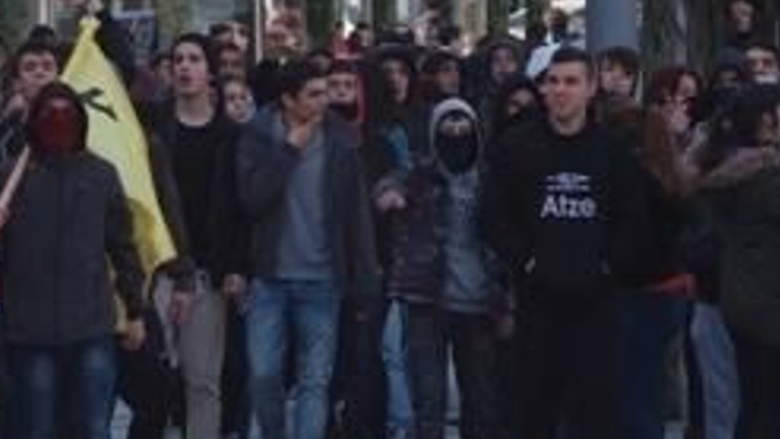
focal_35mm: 816
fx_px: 16883
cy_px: 140
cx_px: 308
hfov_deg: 2.6
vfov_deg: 1.5
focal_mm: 200
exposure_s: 1/200
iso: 500
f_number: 7.1
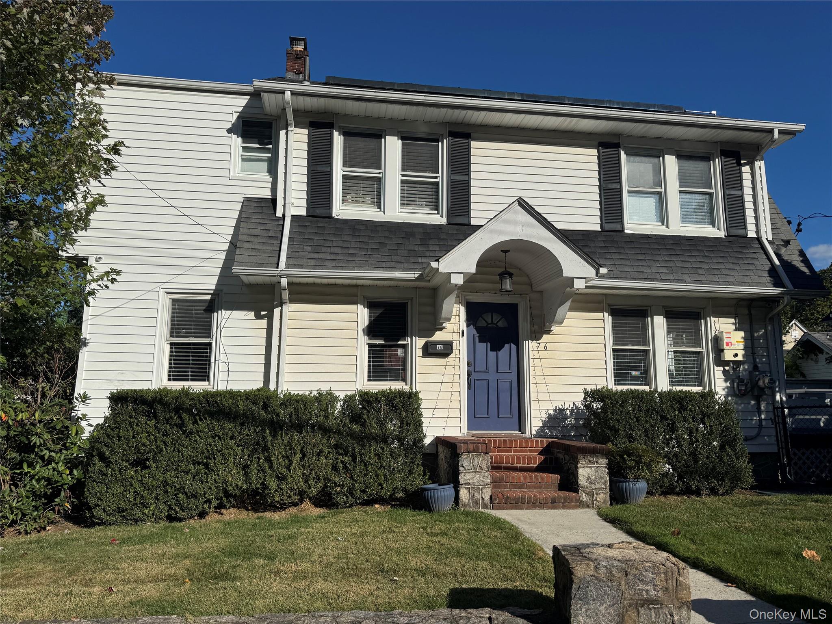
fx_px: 577
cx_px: 416
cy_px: 312
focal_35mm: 24
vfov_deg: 56.8
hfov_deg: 71.6
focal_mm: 6.76
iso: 80
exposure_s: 1/12346
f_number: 1.78
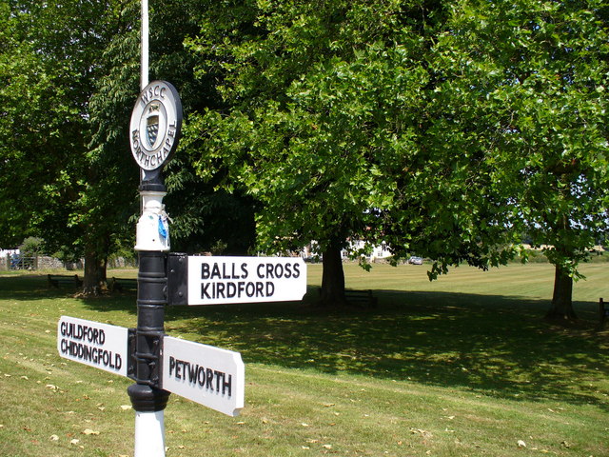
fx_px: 651
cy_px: 228
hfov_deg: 50.1
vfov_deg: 38.7
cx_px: 304
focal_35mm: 37
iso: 80
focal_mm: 6.1
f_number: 5.6
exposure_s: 1/250
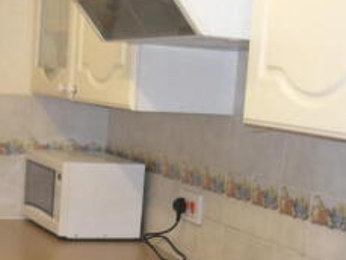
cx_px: 76
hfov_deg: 21.8
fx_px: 890
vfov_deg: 16.4
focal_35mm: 89
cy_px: 226
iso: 200
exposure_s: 1/45
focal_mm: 6.2
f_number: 2.8
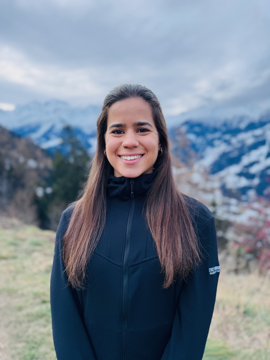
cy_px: 180
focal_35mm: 24
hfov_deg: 56.8
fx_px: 250
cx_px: 135
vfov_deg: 71.6
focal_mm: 6.76
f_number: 1.78
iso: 80
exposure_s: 1/651
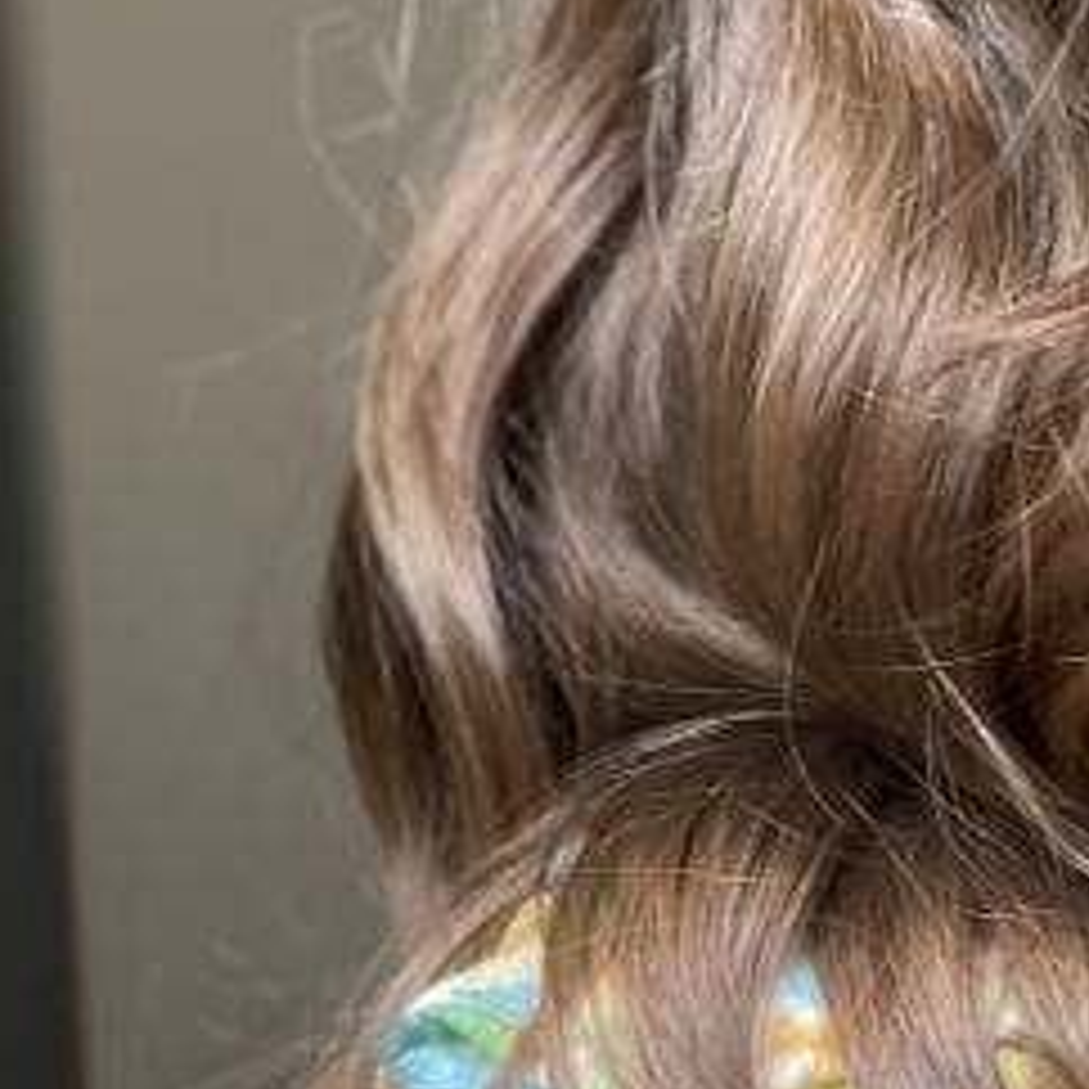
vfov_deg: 8.0
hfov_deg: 7.9
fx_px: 7759
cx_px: 1377
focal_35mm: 218
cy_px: 542
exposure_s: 1/33
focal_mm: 7.5
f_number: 2.2
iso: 200
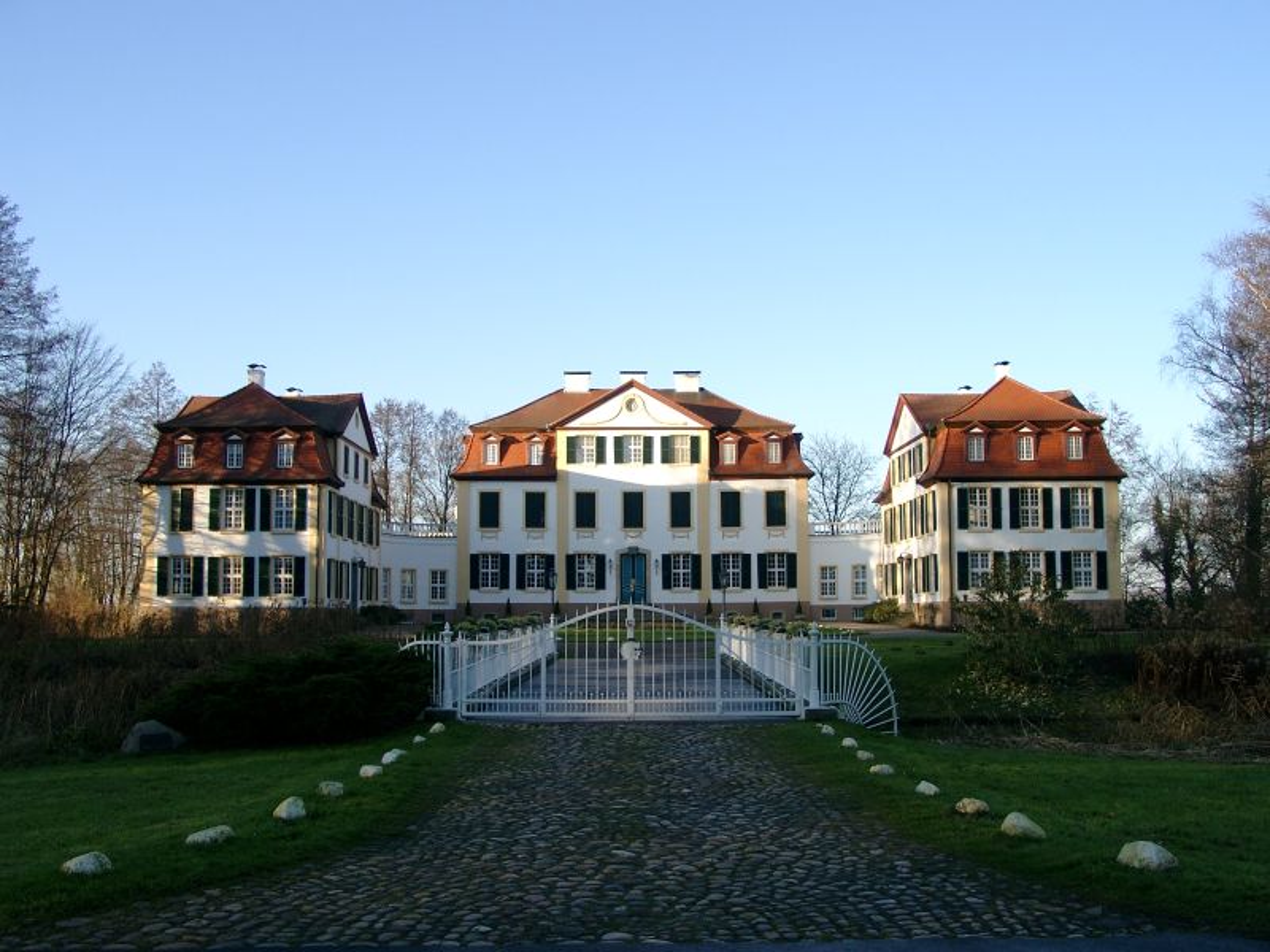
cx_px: 635
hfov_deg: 54.0
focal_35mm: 34
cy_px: 476
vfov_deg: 41.8
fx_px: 1247
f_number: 2.8
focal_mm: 7.13
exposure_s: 1/434
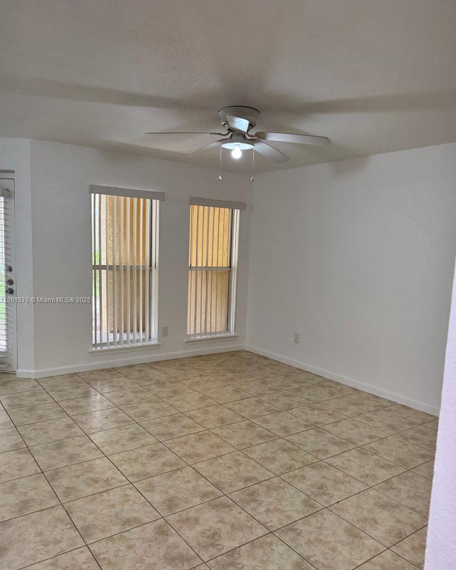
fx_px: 439
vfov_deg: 66.0
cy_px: 301
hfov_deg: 54.9
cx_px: 231
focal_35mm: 26
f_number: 1.78
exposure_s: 1/122
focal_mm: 6.76
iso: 100
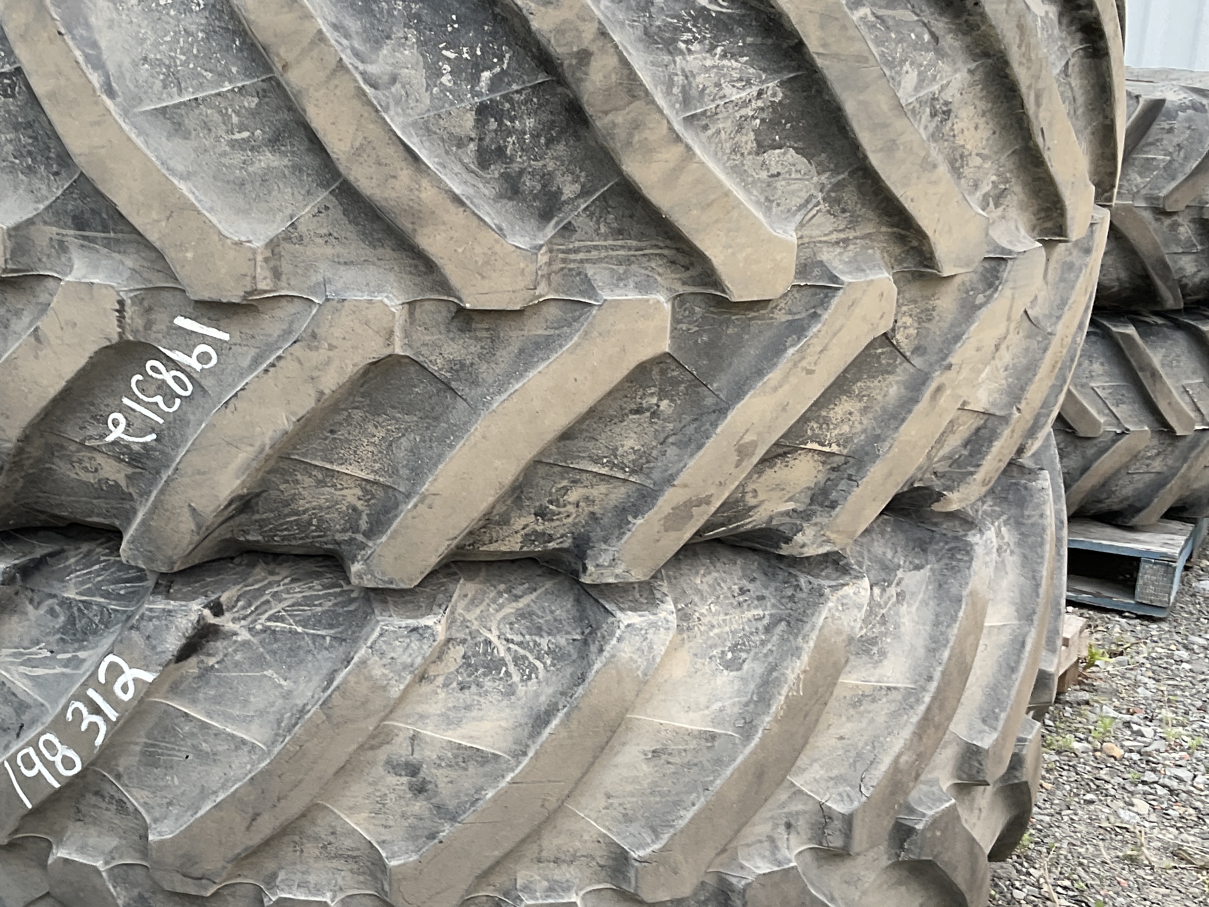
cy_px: 522
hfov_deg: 37.2
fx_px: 1781
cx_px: 418
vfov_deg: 28.5
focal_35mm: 51
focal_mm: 3
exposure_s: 1/125
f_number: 1.8
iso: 16
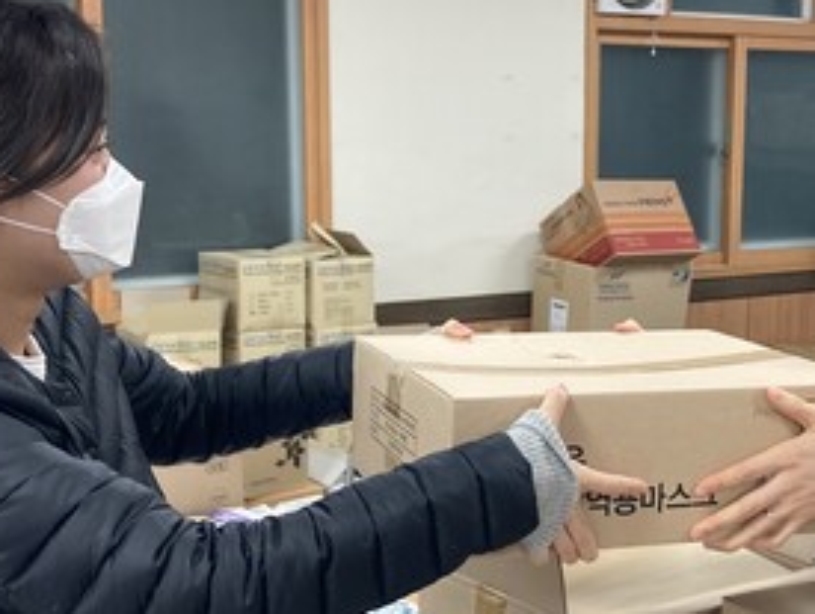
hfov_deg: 31.5
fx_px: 1438
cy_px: 335
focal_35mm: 61
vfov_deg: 24.1
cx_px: 519
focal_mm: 3.99
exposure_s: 1/60
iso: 80
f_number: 1.8
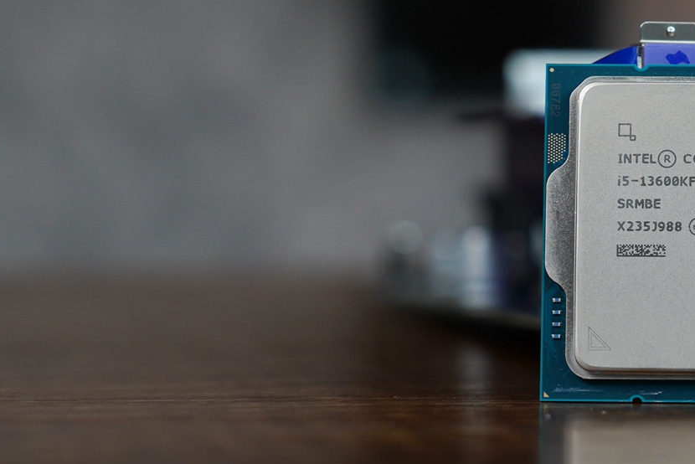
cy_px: 214
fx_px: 2993
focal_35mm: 155
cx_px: 690
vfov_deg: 8.9
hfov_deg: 13.1
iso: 200
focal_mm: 45
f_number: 3.5
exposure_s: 1/80
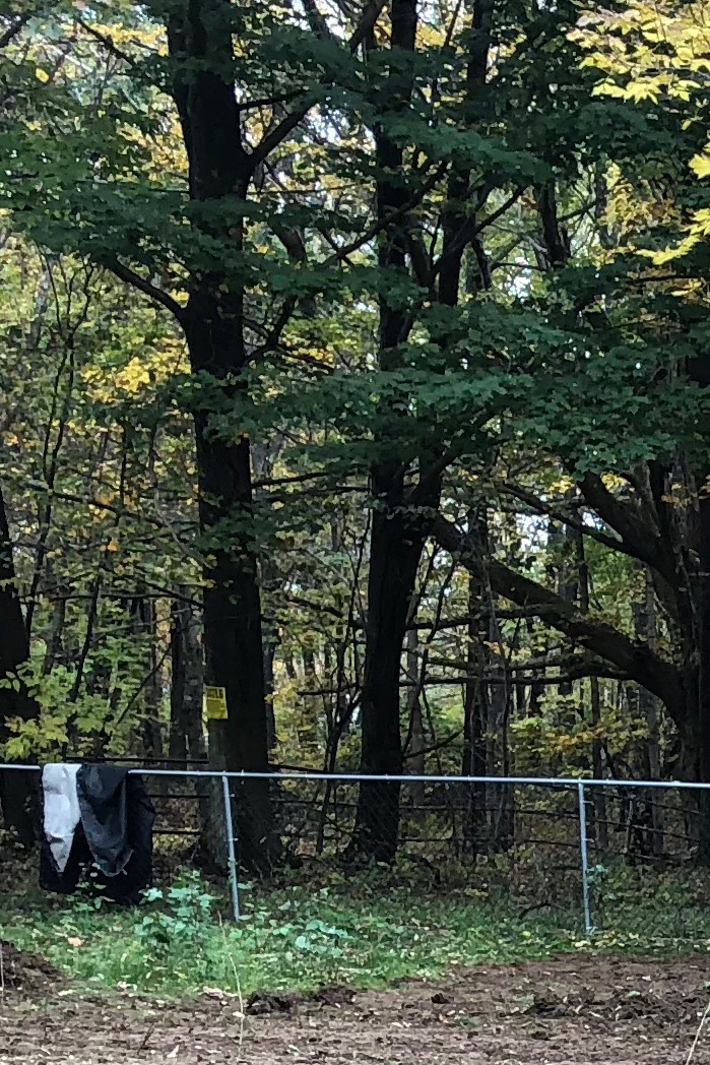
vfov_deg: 17.4
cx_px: 1763
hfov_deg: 10.4
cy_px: 1290
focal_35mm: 112
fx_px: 3312
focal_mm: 3.99
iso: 25
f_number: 1.8
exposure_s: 1/120
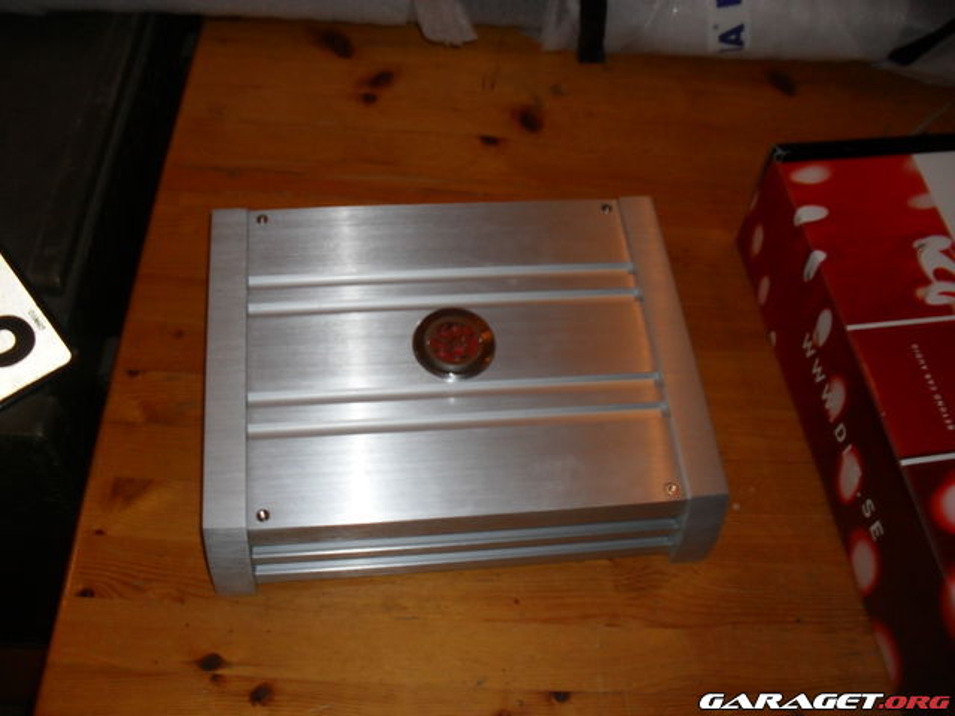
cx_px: 478
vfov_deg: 40.7
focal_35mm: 35
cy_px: 358
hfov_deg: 52.6
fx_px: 966
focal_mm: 6.3
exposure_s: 1/45
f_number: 3.2
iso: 200
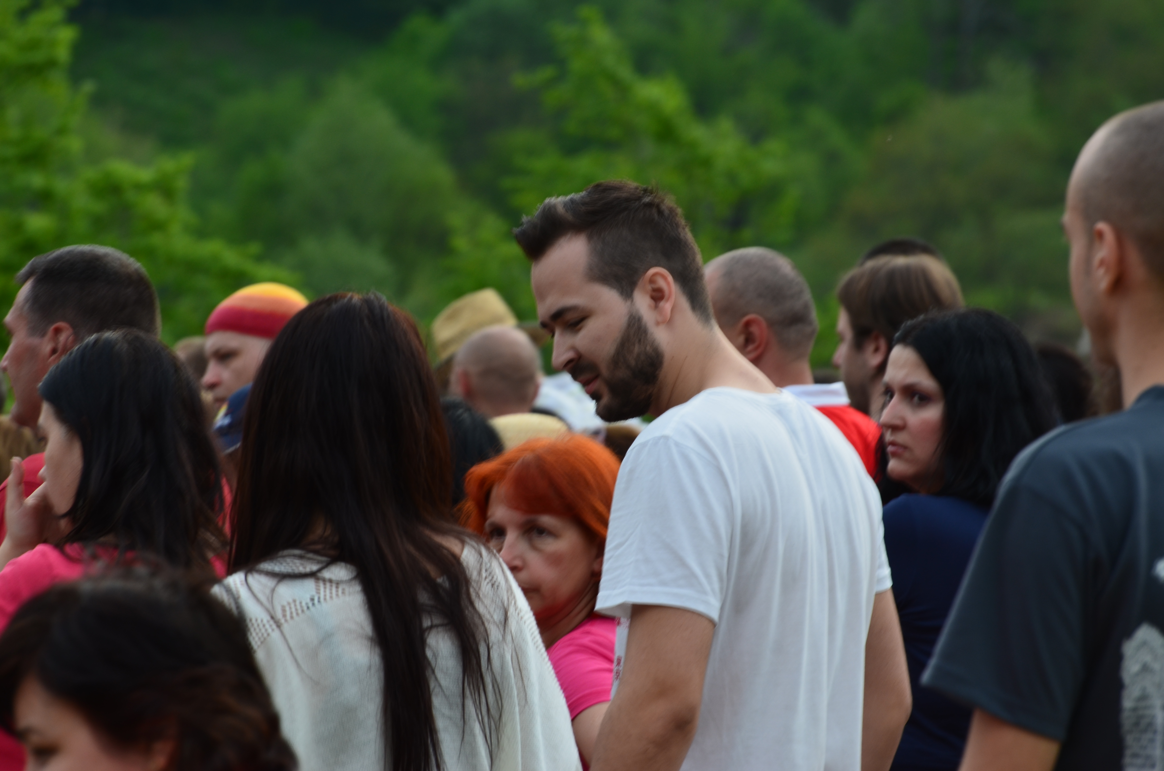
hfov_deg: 6.9
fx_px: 9680
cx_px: 582
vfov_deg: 4.6
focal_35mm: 300
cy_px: 386
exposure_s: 1/100
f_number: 10
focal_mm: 200
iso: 200
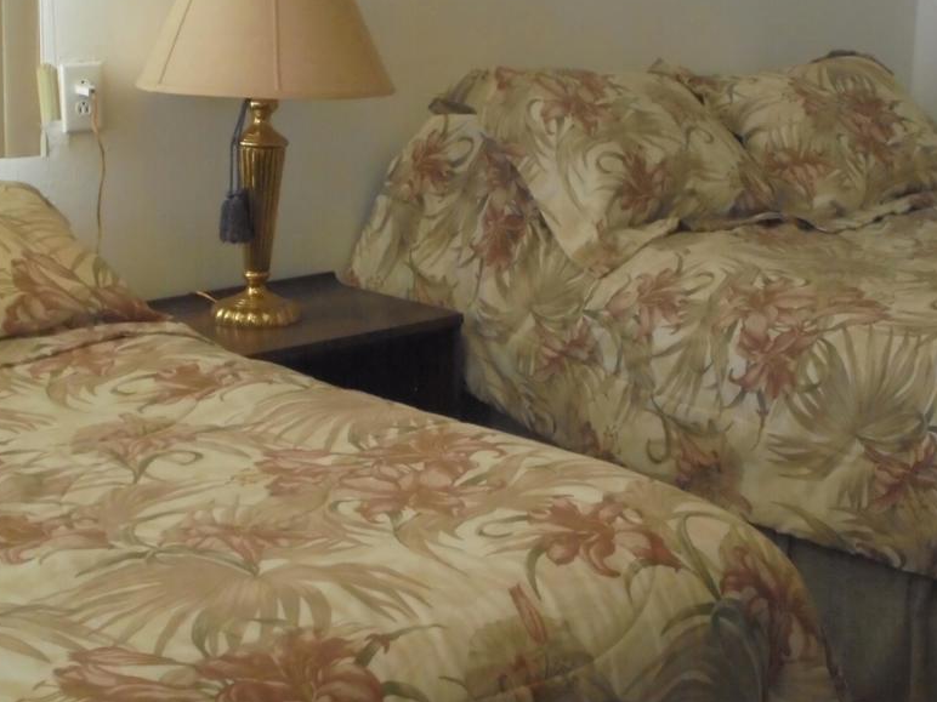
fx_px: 1759
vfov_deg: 22.6
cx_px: 564
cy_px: 278
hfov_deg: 29.7
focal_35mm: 65
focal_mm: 8.9
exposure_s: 1/125
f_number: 4.8
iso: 640
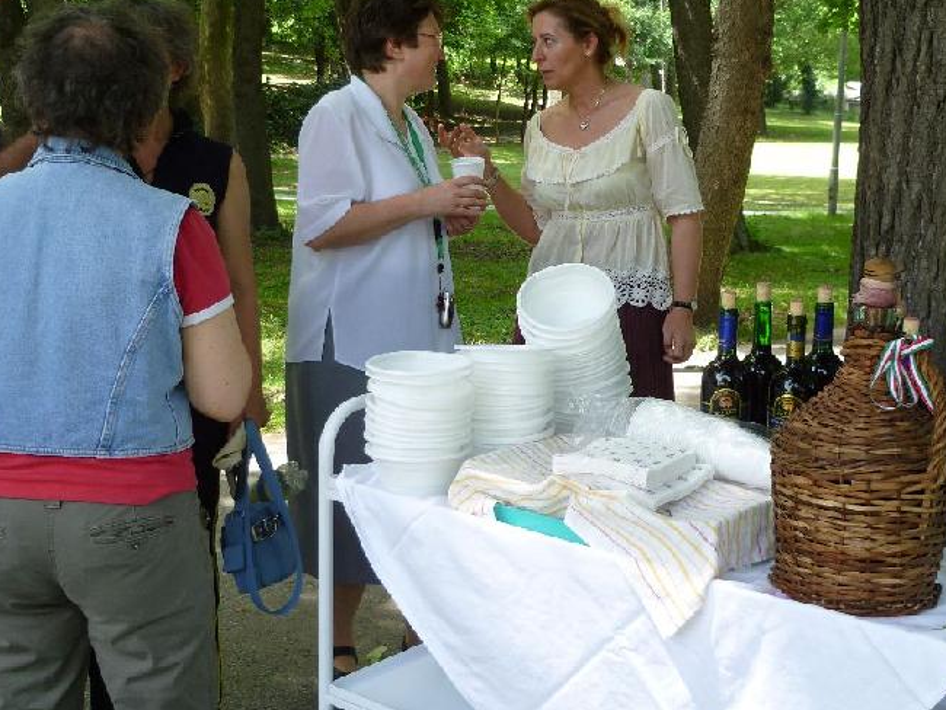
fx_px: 1312
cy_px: 288
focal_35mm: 48
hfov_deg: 39.6
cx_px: 521
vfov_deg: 30.2
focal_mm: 7
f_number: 3.2
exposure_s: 1/80
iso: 80
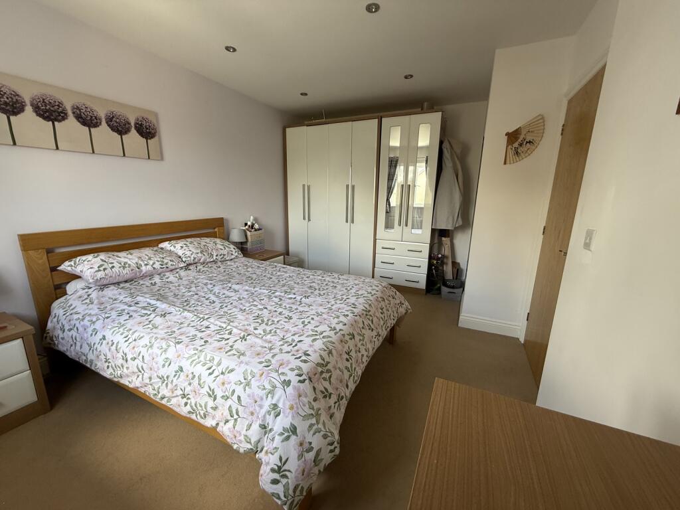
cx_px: 340
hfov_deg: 102.1
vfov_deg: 85.7
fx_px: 275
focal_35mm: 14
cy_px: 255
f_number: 2.2
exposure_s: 1/99
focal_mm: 2.22
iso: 100
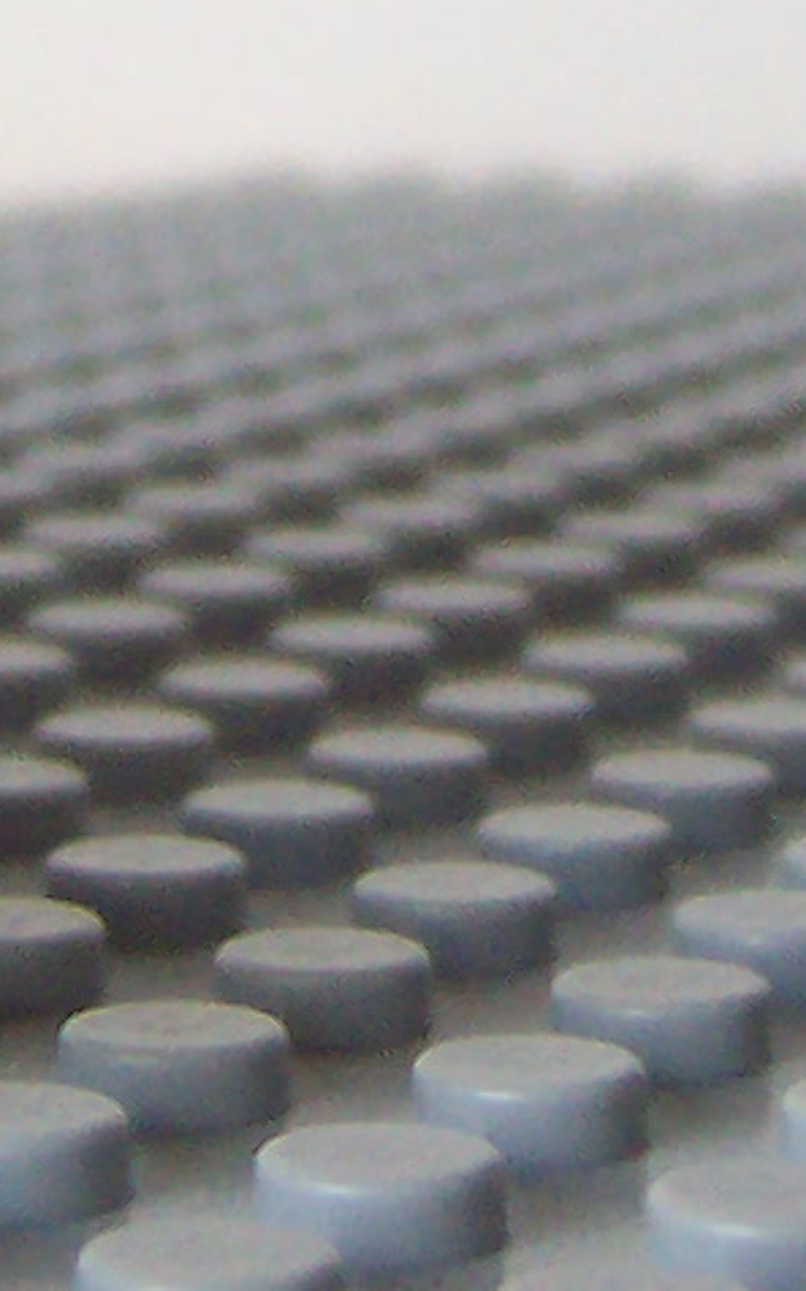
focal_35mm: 163
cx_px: 526
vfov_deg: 12.5
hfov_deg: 8.0
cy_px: -331
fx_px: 5736
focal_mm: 5.6
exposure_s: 1/30
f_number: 2.8
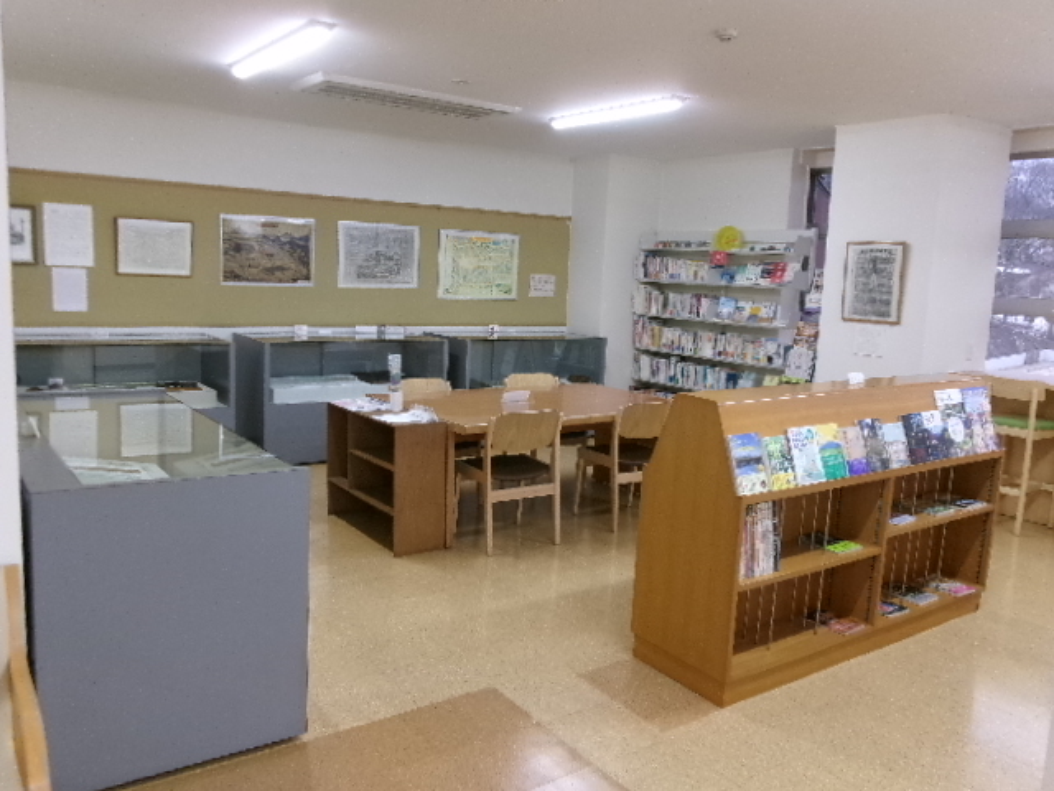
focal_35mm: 28
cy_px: 396
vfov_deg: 49.7
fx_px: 853
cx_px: 527
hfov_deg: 63.4
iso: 341
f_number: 3.9
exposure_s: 1/34
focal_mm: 5.1
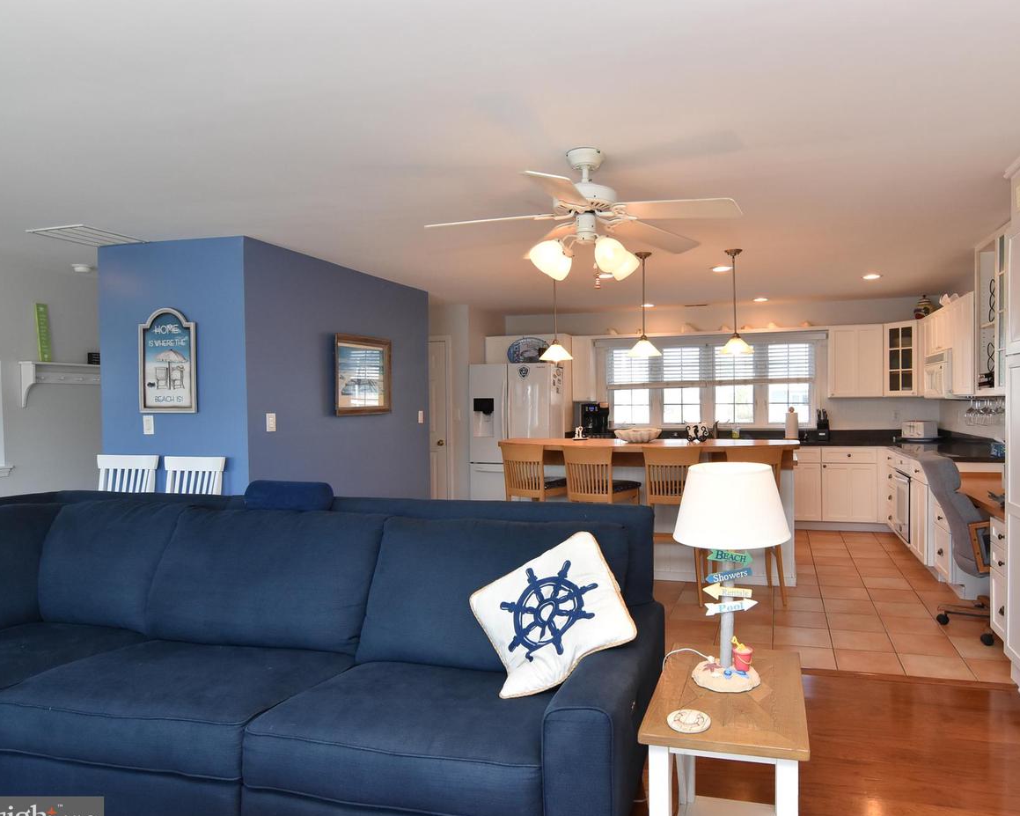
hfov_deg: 77.0
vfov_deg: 65.5
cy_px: 418
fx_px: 634
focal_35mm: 21
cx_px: 600
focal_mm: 12
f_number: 8
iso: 800
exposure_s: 1/100
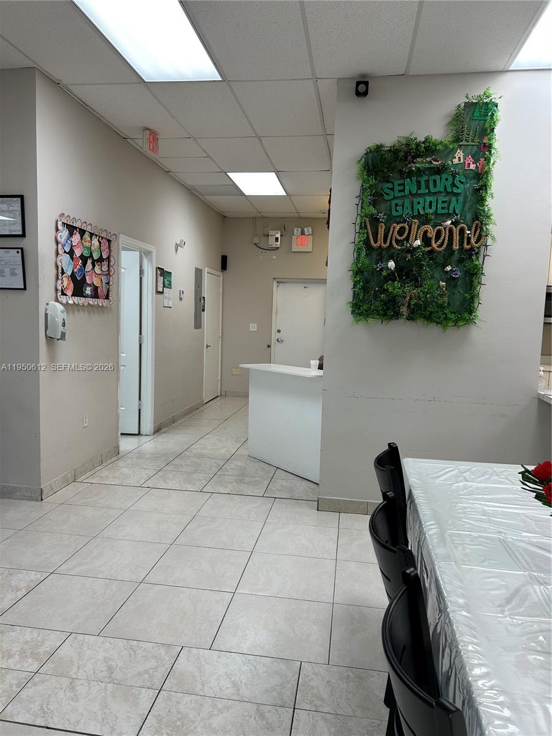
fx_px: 553
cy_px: 368
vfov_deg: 67.3
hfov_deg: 53.1
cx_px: 276
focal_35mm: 26
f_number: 1.5
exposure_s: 1/123
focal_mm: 5.7
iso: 50
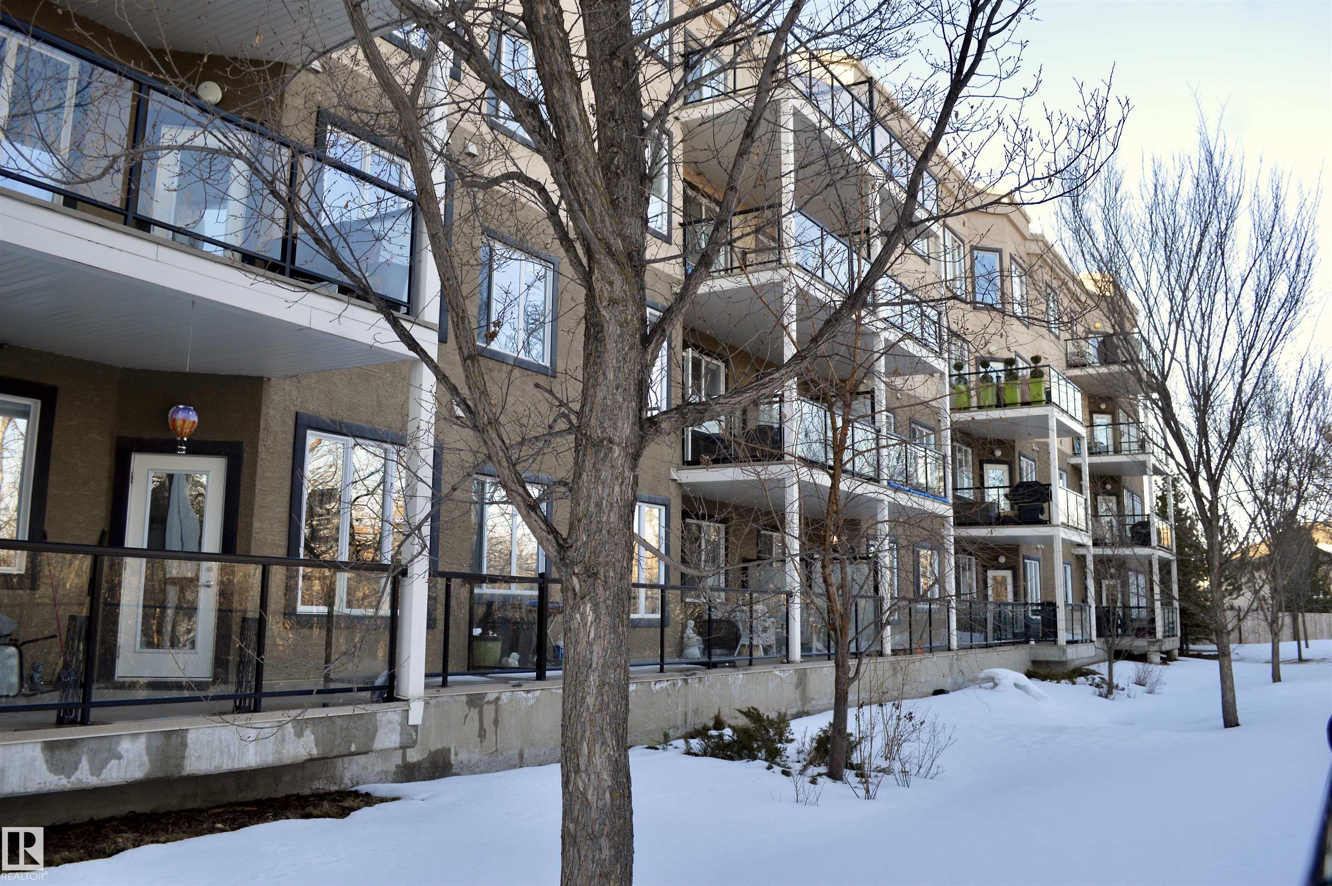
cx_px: 666
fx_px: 1109
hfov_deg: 62.0
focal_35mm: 30
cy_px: 443
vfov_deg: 43.5
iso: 140
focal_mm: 20
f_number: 5.6
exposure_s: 1/125
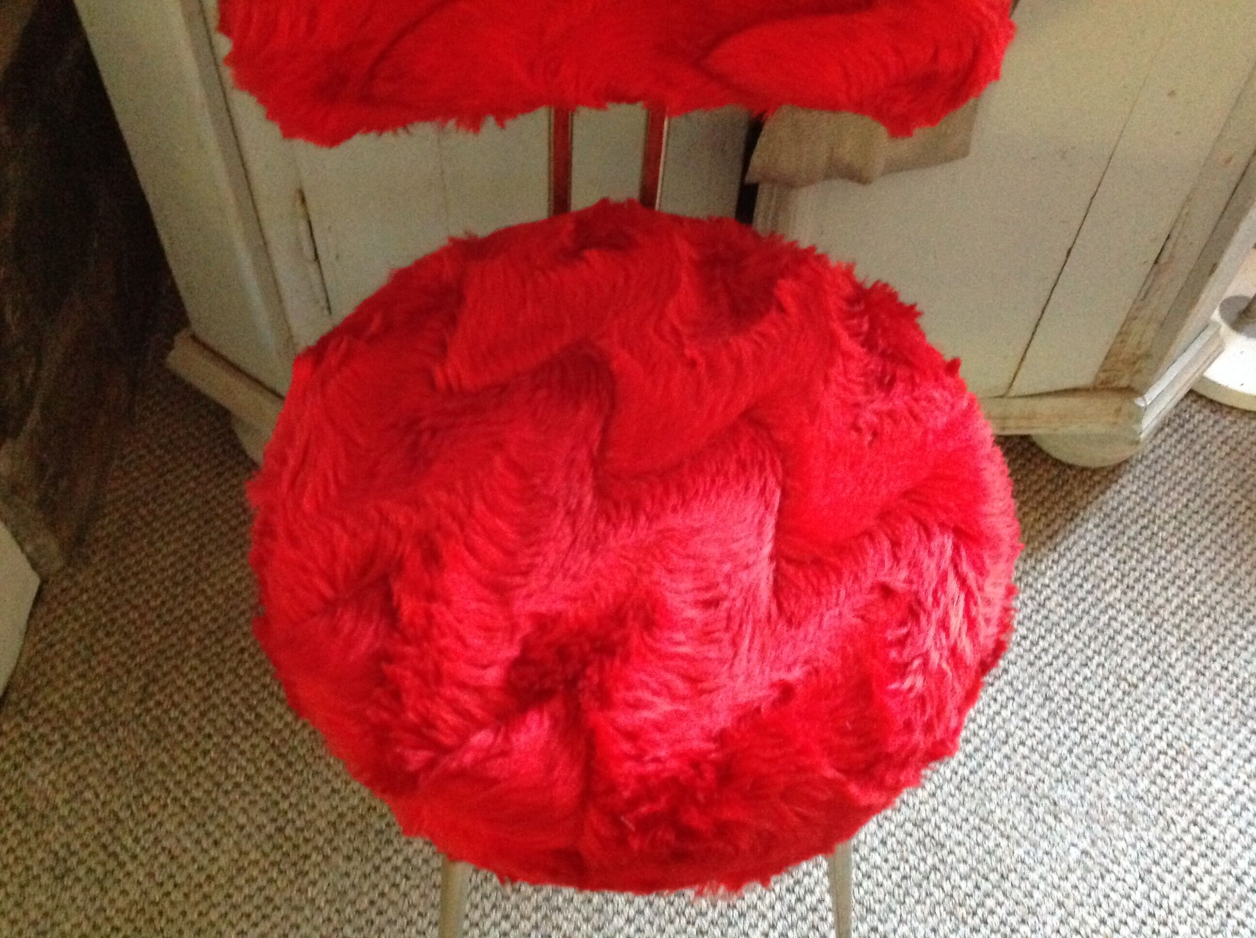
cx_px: 628
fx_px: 1268
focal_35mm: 35
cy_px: 469
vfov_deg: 40.6
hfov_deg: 52.7
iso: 800
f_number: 2.4
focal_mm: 4.28
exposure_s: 1/15
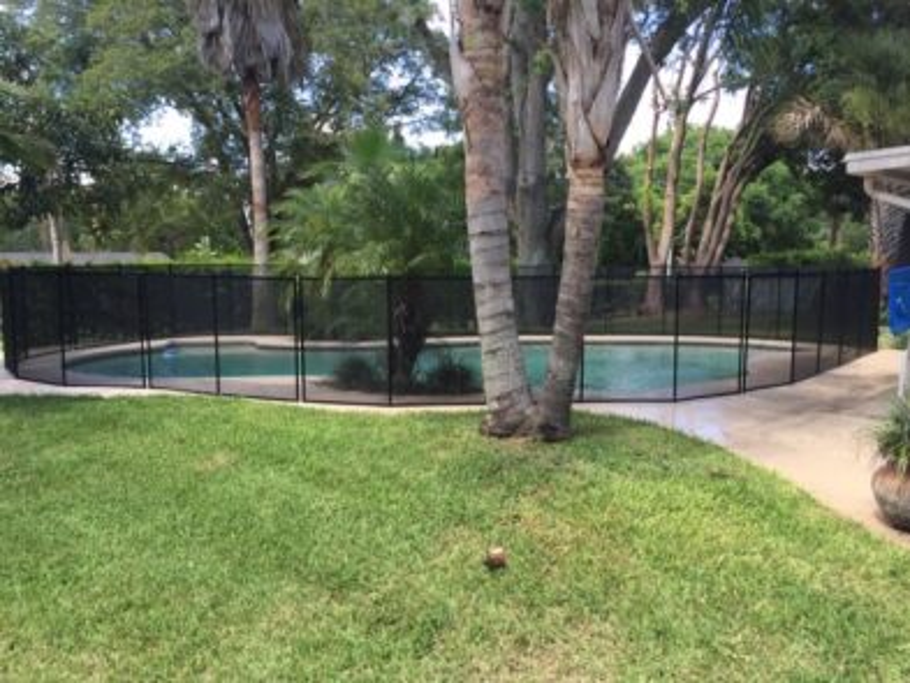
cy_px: 342
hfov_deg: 61.6
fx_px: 763
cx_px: 455
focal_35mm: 29
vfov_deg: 48.3
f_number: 2.2
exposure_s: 1/257
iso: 32
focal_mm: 4.15
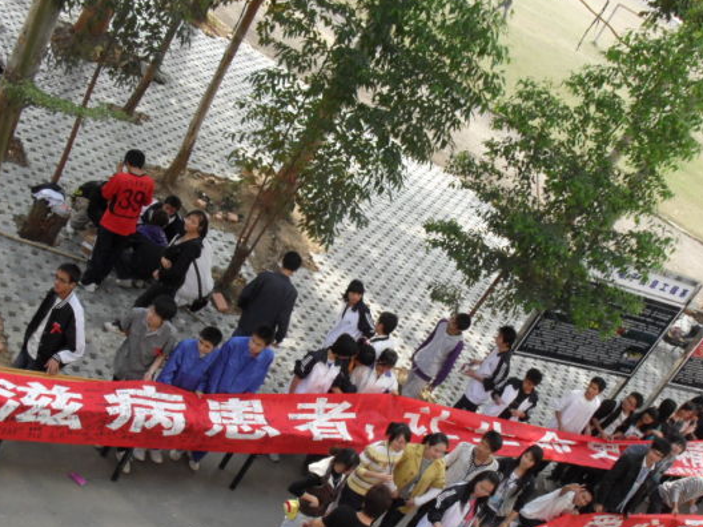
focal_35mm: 53
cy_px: 379
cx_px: 413
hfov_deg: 36.1
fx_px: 1076
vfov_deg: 27.2
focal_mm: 6.3
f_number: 3.2
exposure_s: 1/500
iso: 100
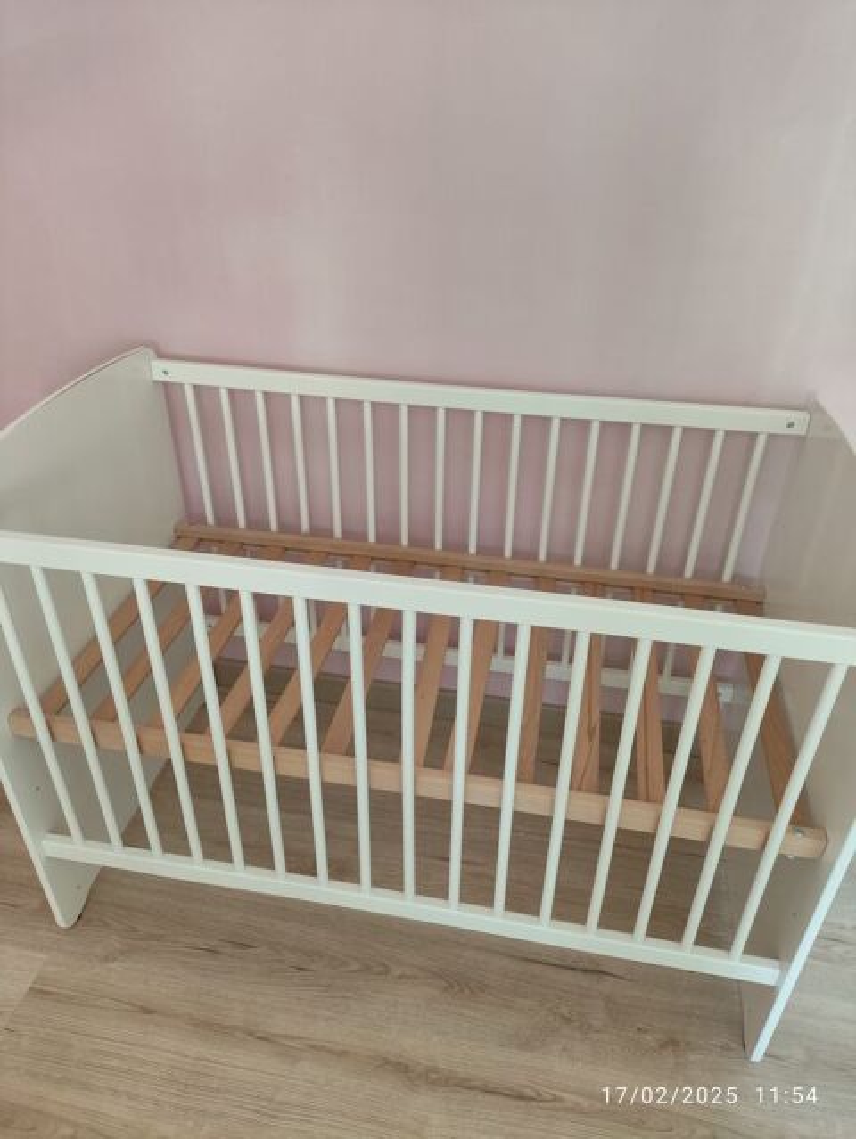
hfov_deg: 54.9
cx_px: 428
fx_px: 823
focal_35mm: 25
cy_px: 570
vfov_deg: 69.4
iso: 500
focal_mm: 4.71
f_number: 1.79
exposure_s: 1/50
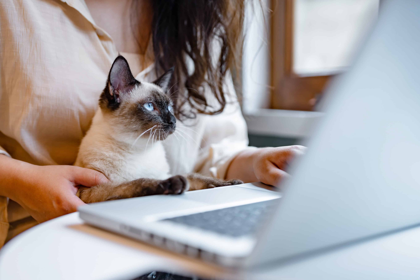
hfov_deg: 39.6
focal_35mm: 50
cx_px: 210
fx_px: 583
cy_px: 140
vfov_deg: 27.0
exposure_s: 1/160
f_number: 2
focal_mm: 50
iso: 200
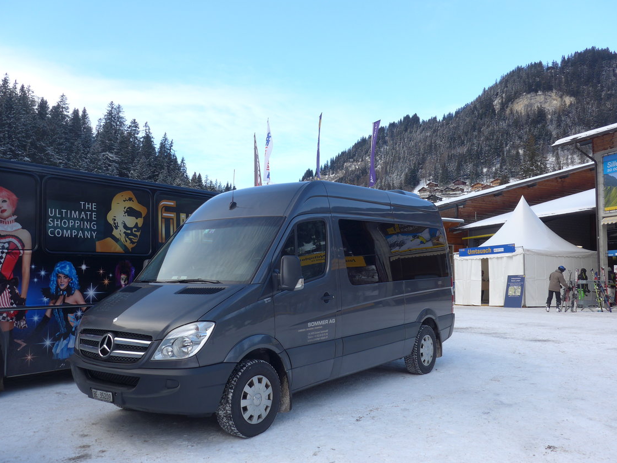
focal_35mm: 31
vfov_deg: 45.4
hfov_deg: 58.3
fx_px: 552
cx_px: 299
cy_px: 241
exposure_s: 1/250
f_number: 2.8
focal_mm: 6
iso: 80
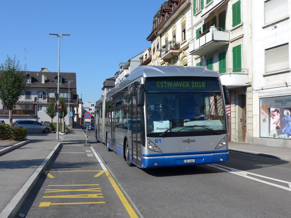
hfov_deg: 47.9
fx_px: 328
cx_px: 146
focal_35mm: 39
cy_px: 109
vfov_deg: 36.8
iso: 80
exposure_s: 1/1600
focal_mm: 8
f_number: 2.8
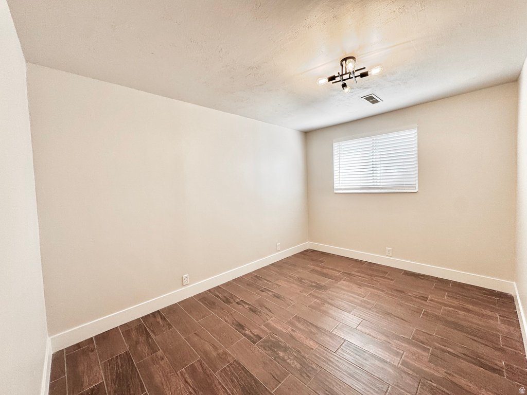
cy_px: 198
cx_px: 264
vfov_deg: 85.7
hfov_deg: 102.1
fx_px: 213
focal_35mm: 14
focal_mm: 2.22
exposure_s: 1/120
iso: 100
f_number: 2.2
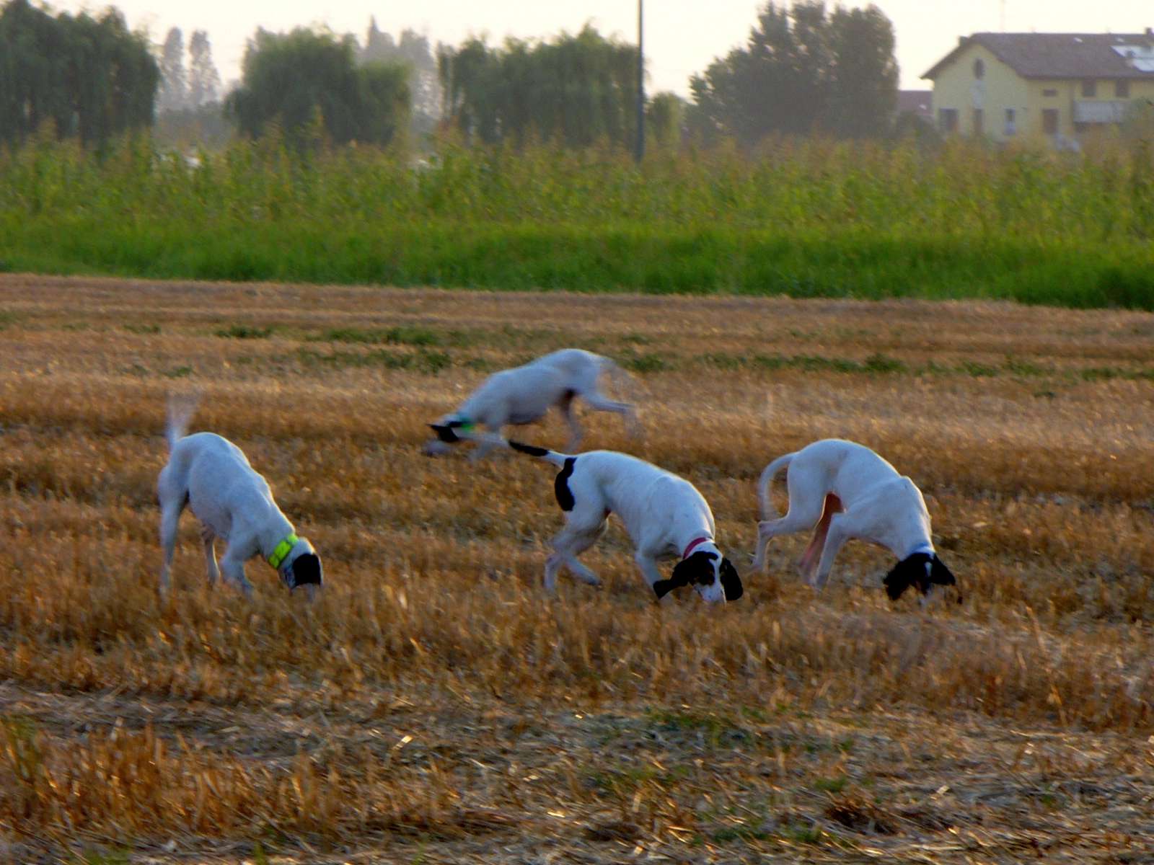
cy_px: 432
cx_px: 577
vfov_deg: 5.4
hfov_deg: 7.2
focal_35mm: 277
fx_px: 9234
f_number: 4.5
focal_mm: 36.6
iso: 80
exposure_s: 1/60
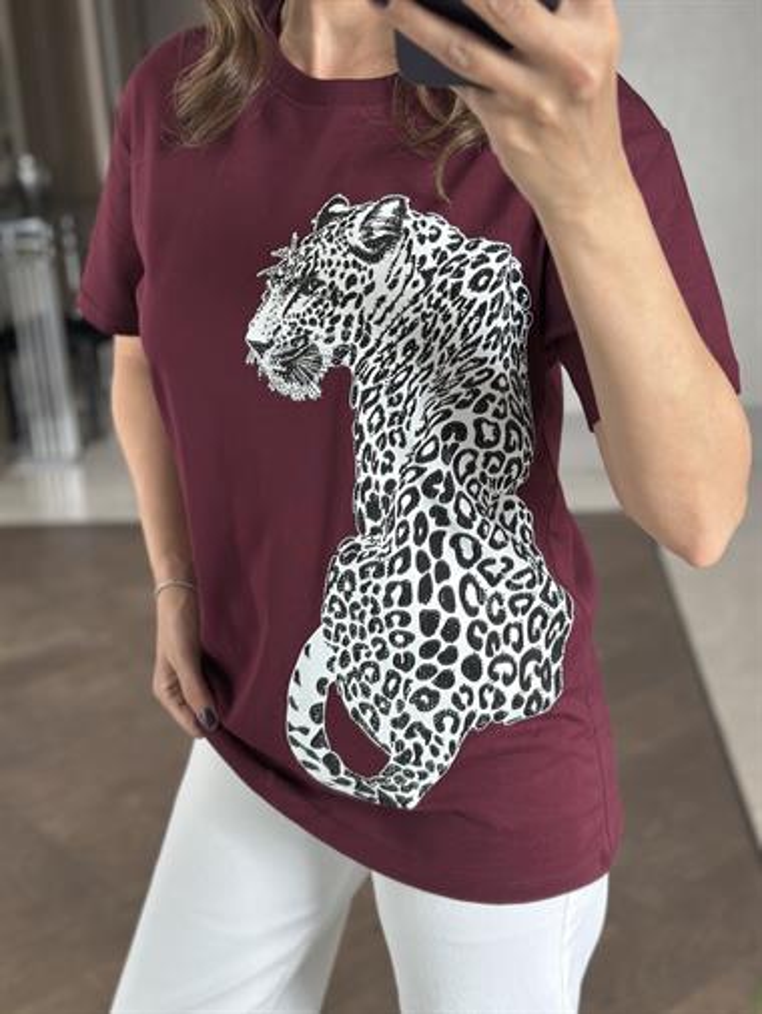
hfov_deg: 30.3
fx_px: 1408
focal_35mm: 48
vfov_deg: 39.6
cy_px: 507
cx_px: 381
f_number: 1.78
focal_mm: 6.86
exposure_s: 1/60
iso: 250
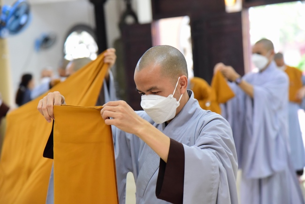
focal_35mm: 120
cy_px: 102
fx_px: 1017
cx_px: 152
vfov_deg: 11.4
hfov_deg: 17.1
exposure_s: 1/100
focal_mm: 120
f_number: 5
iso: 6400
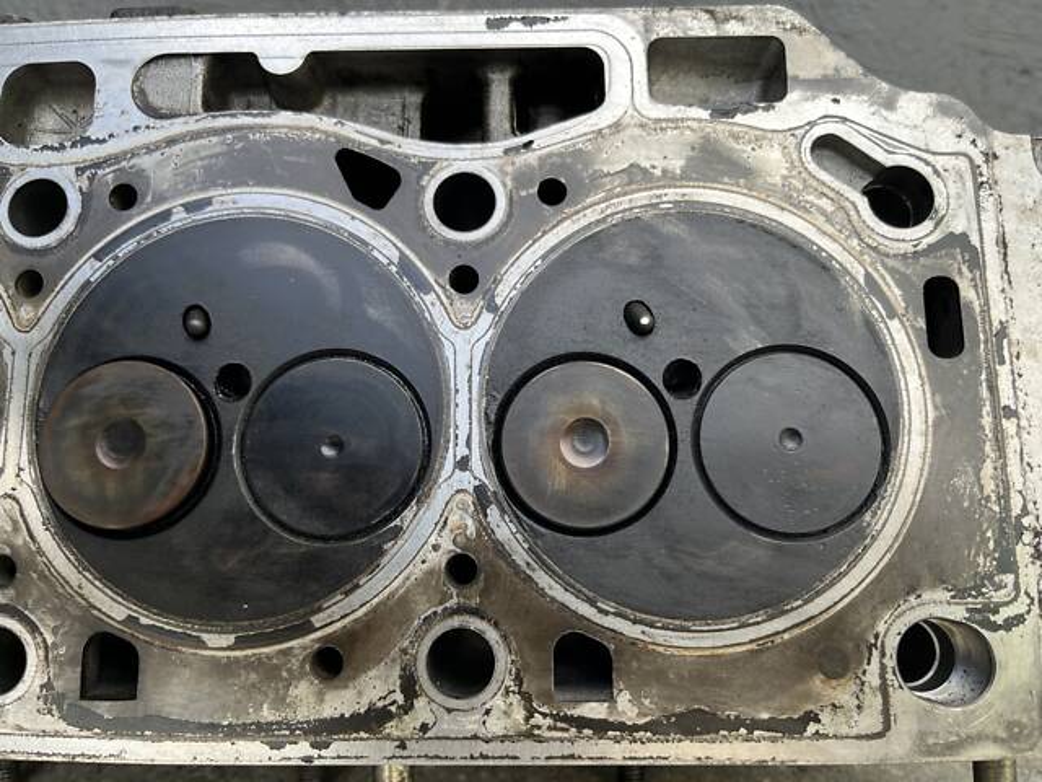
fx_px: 783
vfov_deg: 53.1
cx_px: 521
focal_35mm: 26
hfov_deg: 67.3
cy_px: 391
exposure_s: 1/335
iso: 50
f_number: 1.6
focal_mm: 5.1
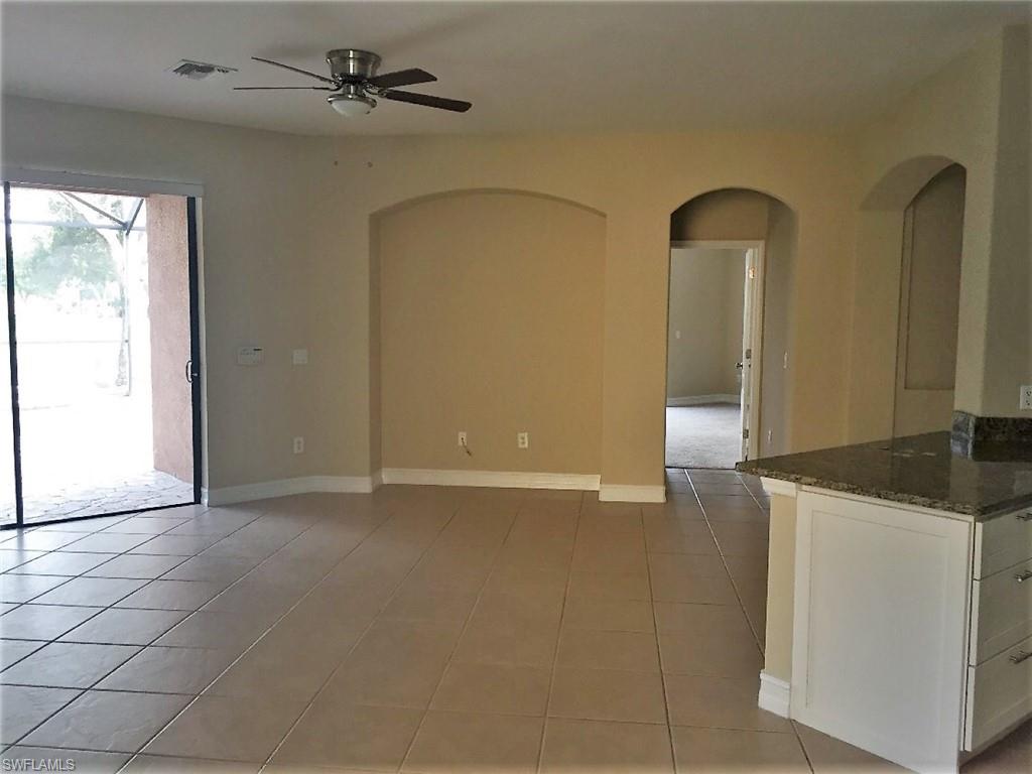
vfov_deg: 48.2
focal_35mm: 29
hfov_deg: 61.7
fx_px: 865
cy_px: 387
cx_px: 516
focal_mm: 4.15
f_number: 2.2
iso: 40
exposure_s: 1/30
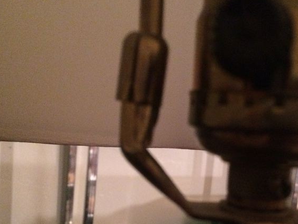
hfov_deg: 39.0
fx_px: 413
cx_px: 208
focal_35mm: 48
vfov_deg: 29.8
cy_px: 166
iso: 640
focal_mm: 4.12
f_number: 2.2
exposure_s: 1/15
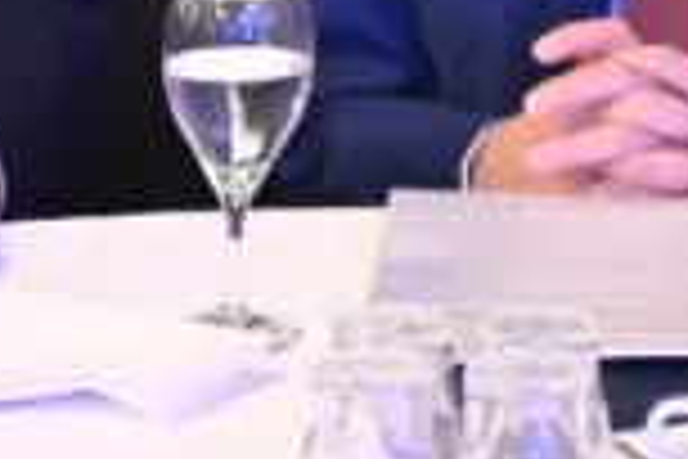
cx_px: 1007
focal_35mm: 335
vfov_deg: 4.0
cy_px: -583
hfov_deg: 6.1
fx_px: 6402
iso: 4000
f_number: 2.8
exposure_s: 1/160
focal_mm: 50
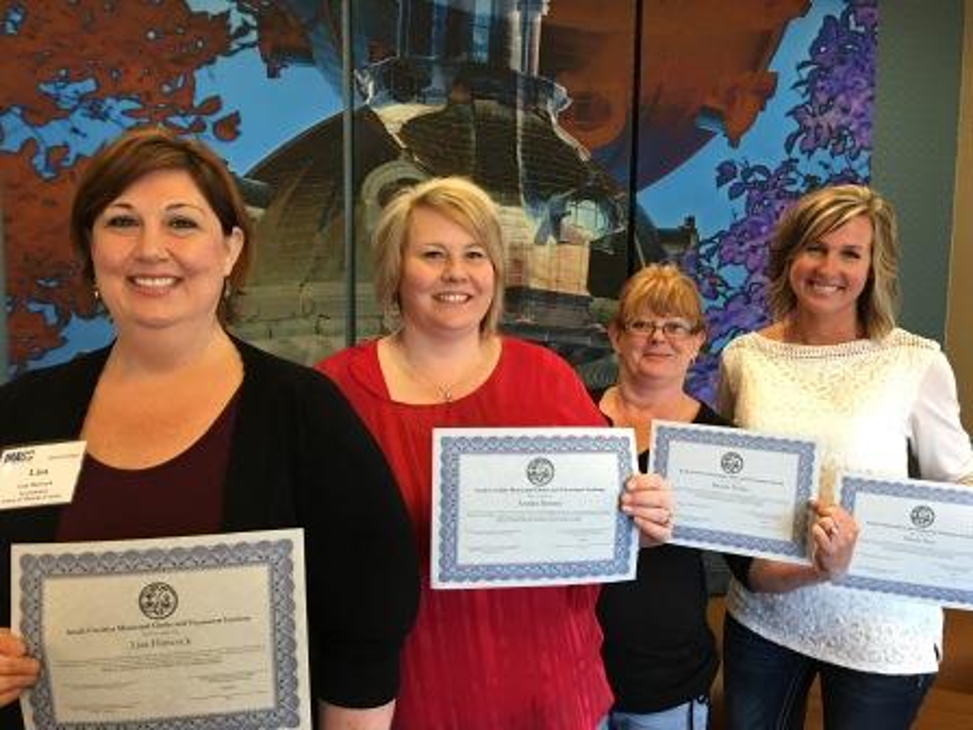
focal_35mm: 29
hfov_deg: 61.7
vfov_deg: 48.2
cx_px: 486
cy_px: 365
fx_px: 815
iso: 80
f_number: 2.2
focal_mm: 4.15
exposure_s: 1/15
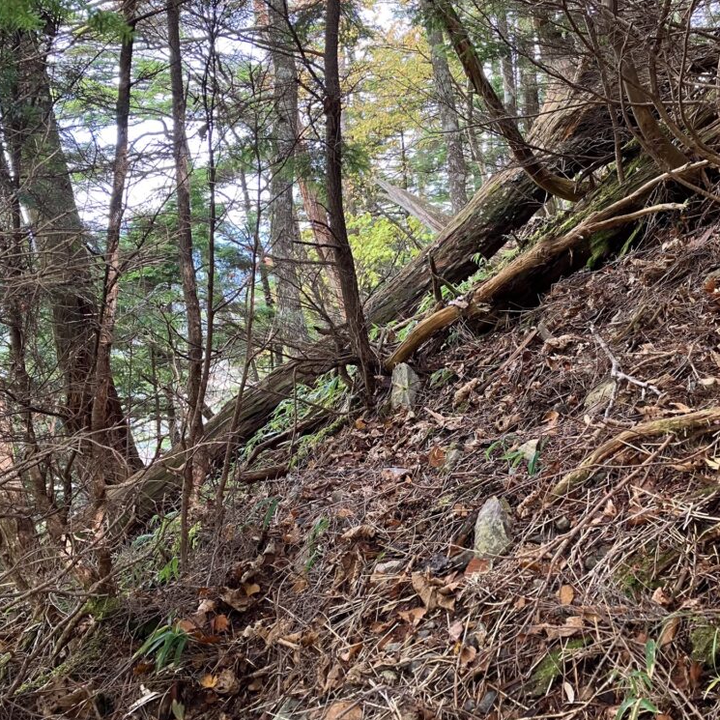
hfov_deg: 48.4
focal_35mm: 34
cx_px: 365
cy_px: 339
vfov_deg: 48.4
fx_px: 800
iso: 80
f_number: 1.8
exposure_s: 1/85
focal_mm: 3.99
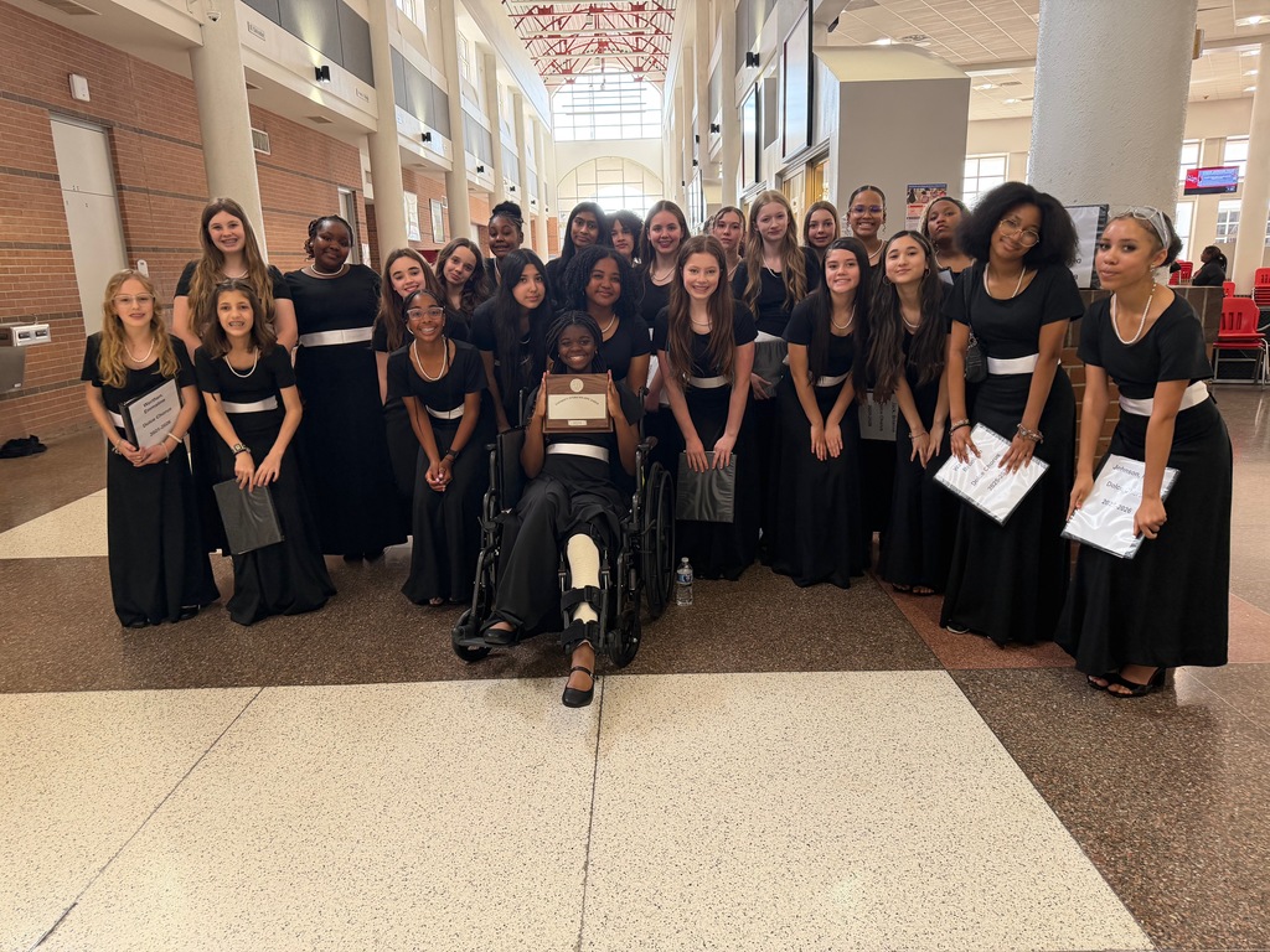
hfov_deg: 71.6
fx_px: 881
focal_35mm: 24
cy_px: 476
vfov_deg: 56.8
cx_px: 635
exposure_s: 1/120
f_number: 1.78
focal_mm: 6.76
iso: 320
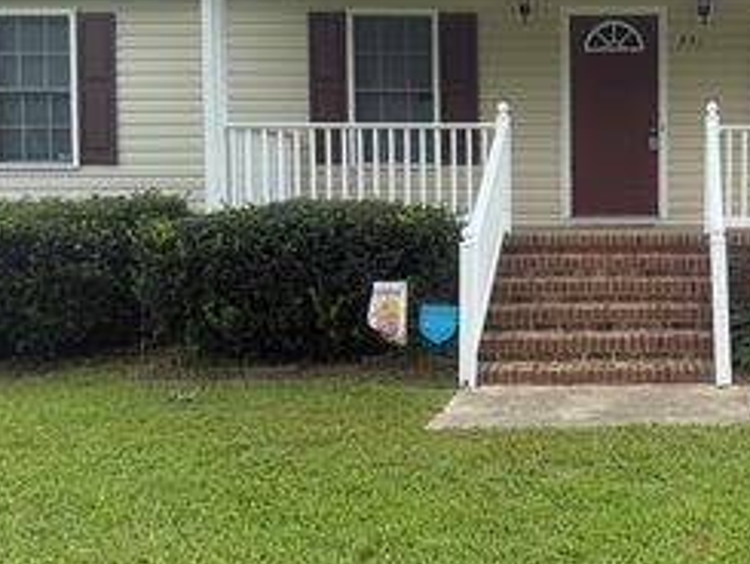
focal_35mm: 49
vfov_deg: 29.6
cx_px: 631
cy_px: 213
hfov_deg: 37.1
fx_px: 1062
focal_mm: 6.76
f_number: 1.78
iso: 100
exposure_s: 1/1553
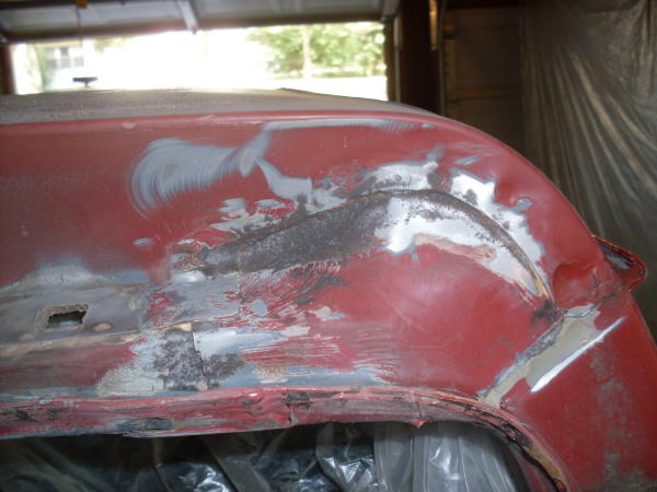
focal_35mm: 38
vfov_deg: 37.7
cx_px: 328
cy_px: 246
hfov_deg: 49.0
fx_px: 721
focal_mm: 6.3
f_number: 2.8
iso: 100
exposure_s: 1/45
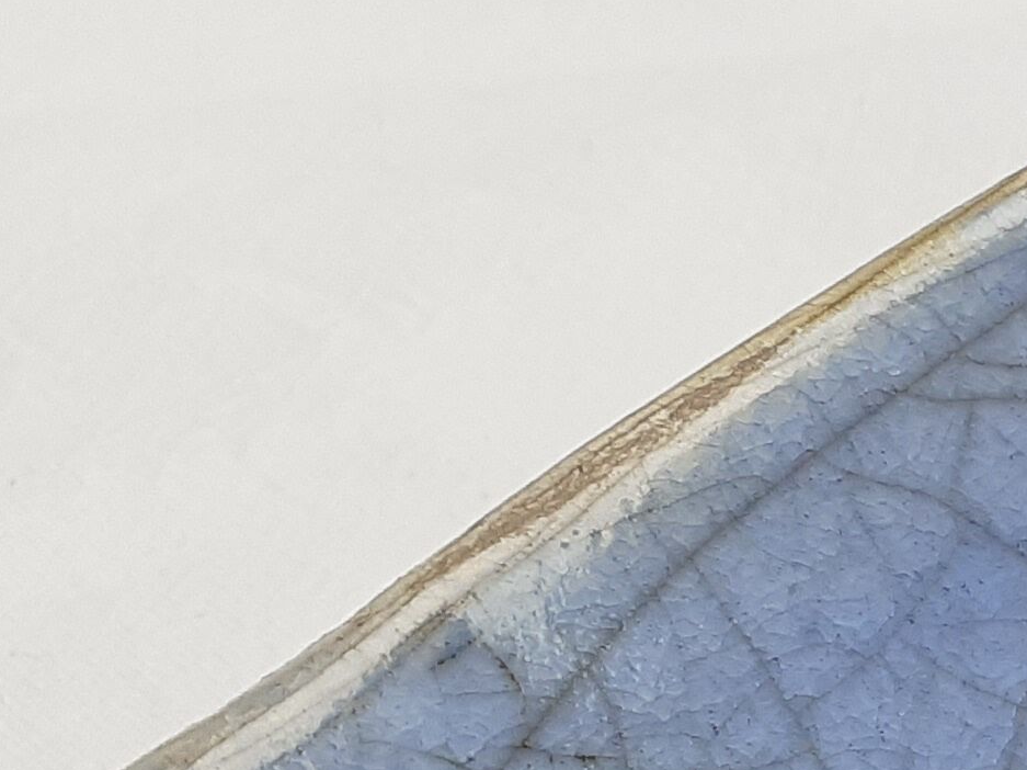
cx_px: 1983
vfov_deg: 12.1
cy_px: 955
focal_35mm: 119
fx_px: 3529
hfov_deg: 14.2
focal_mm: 3.6
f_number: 1.9
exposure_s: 1/127
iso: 40
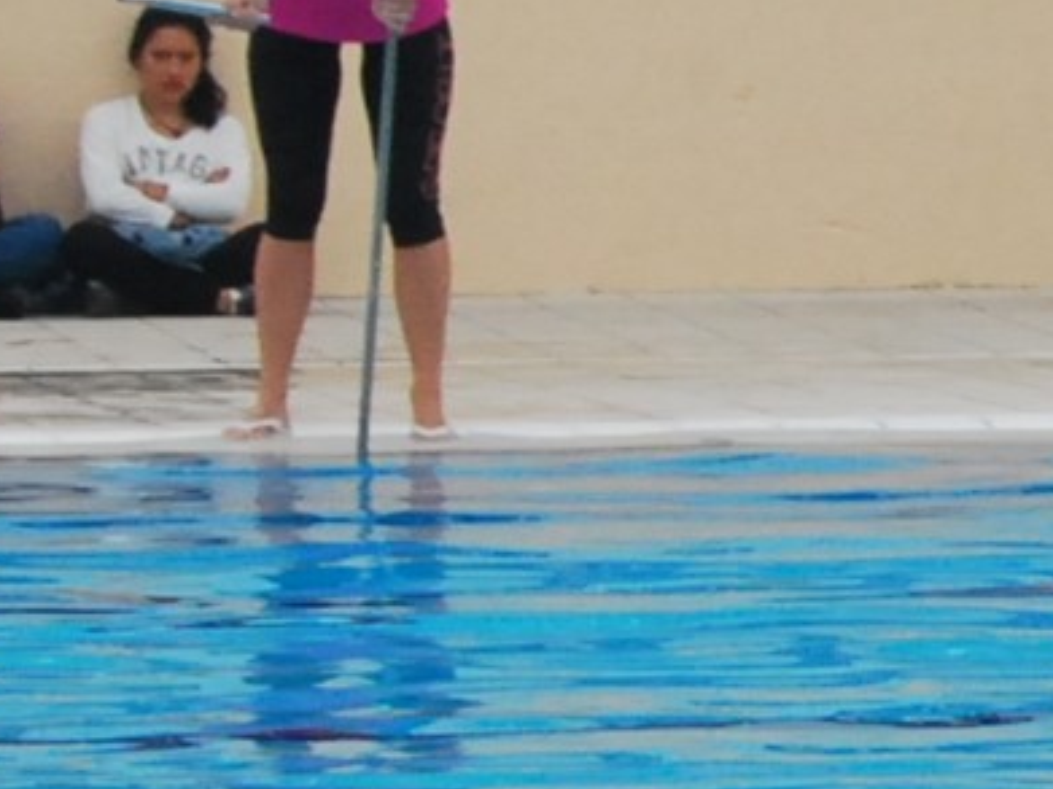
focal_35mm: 407
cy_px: 307
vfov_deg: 3.7
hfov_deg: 4.7
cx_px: 2742
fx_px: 12377
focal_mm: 38
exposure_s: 1/400
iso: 800
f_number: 11
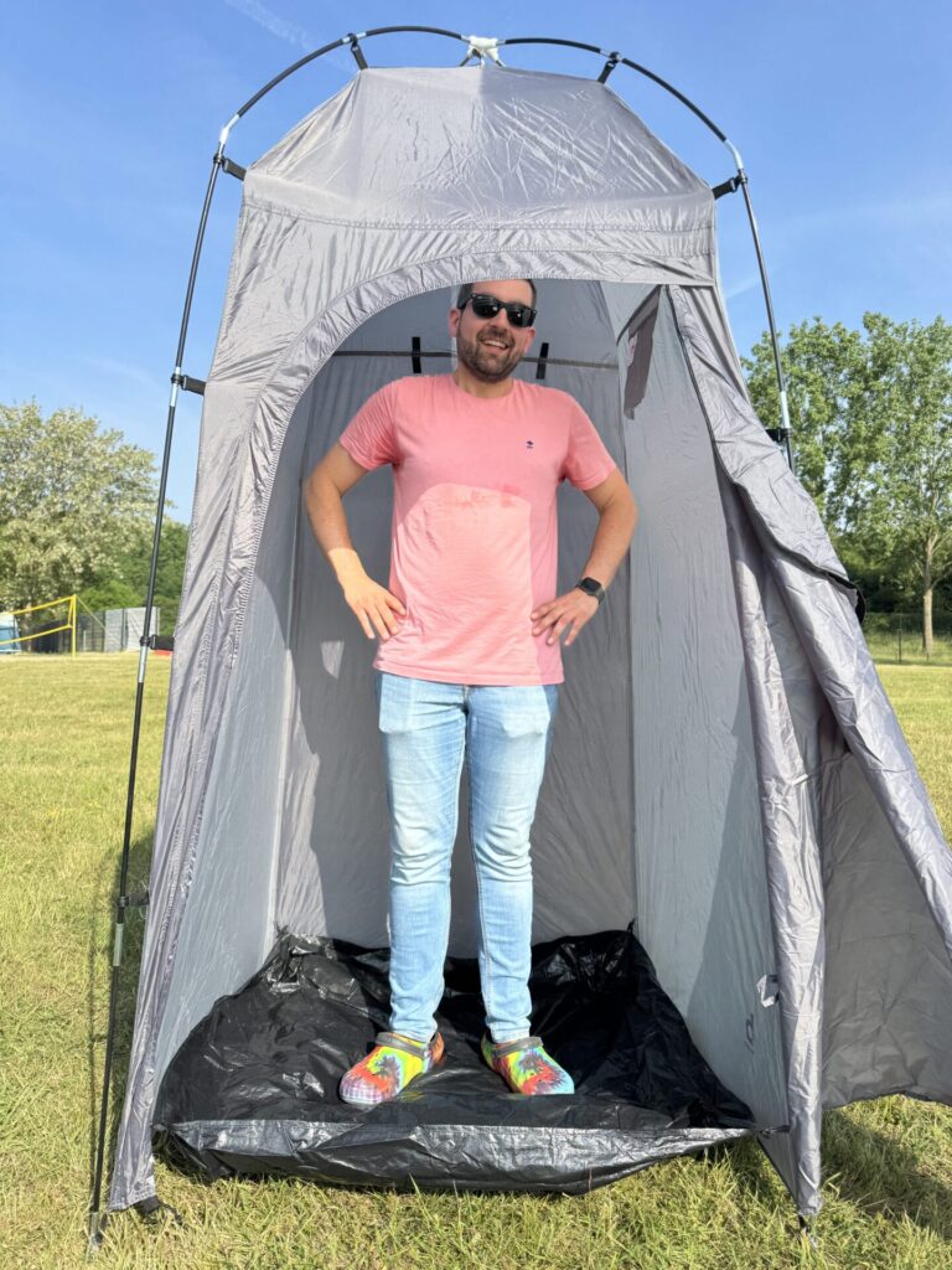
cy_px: 635
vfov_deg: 71.6
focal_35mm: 24
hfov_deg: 56.8
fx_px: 880
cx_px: 476
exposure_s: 1/3096
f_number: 1.78
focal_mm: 6.76
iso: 80
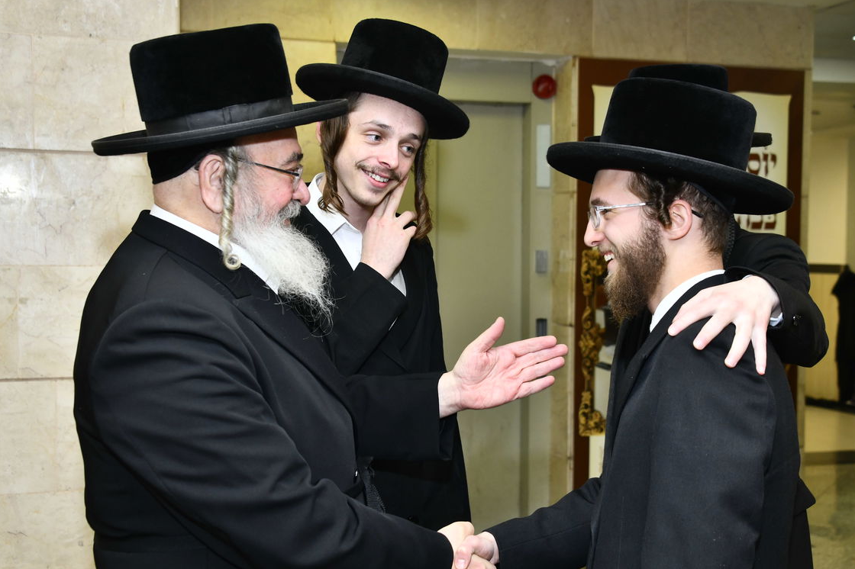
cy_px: 285
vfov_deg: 24.6
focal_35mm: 55
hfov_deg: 36.2
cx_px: 447
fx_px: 1306
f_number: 5
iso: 500
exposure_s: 1/200
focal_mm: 44
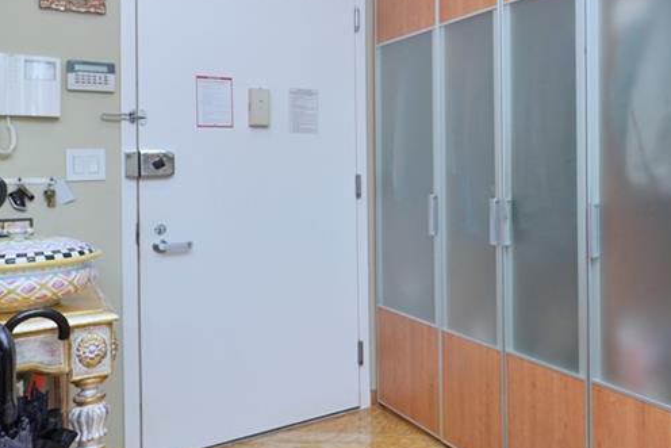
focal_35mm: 34
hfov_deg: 51.4
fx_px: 634
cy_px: 161
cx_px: 560
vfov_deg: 38.6
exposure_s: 1/60
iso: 100
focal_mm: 11
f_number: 4
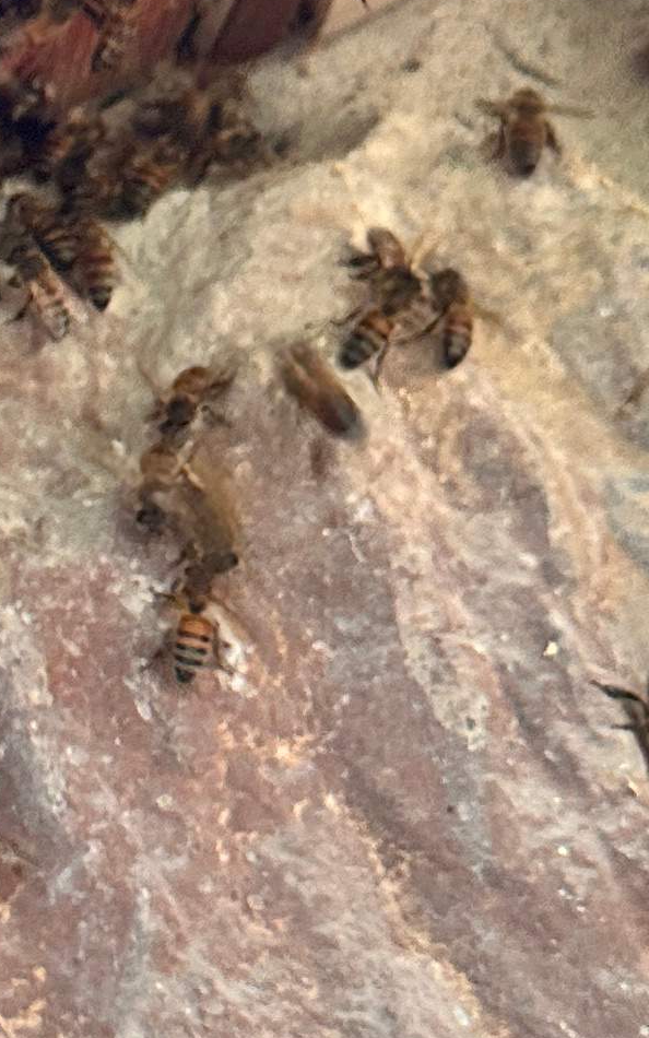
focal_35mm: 108
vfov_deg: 19.2
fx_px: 3055
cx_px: -251
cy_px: 386
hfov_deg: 11.7
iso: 250
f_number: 1.78
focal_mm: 6.86
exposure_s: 1/63
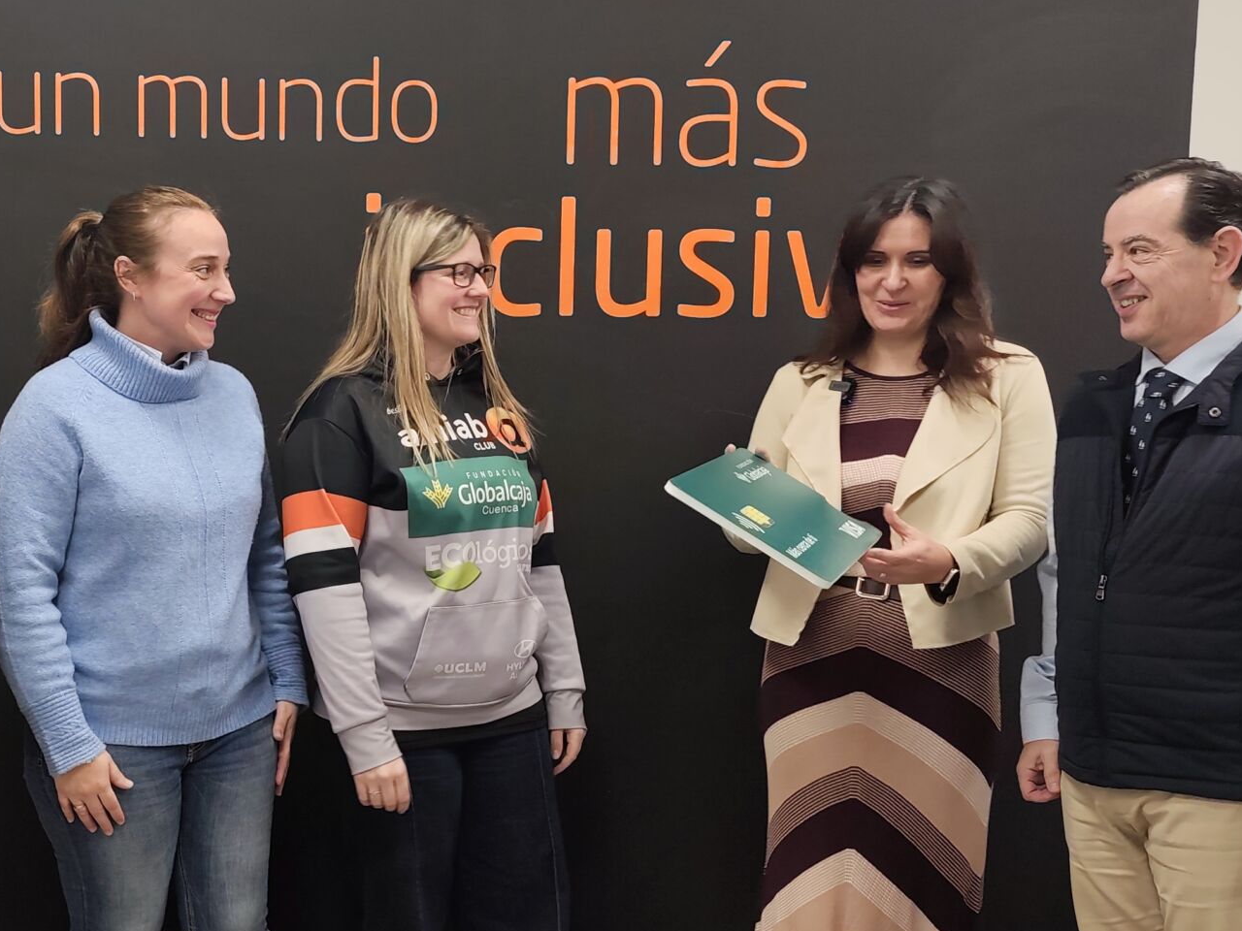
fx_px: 1650
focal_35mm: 46
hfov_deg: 40.2
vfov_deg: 31.4
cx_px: 331
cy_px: 565
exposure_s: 1/50
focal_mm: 6.19
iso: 200
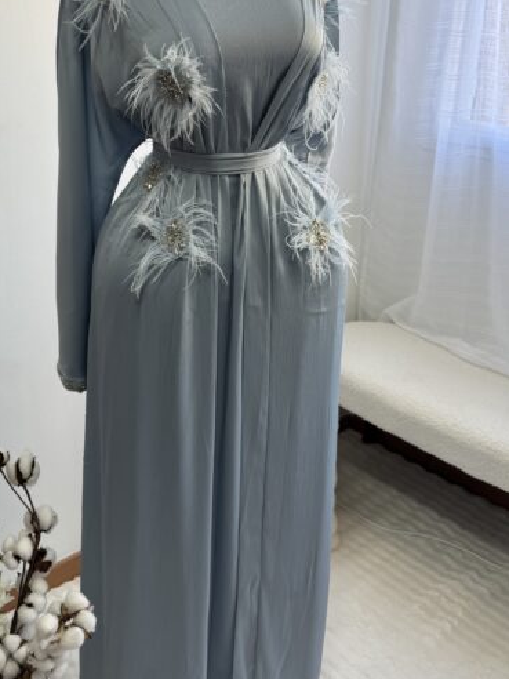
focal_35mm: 39
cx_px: 167
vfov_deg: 47.3
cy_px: 242
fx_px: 765
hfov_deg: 36.4
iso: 50
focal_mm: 6.76
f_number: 1.78
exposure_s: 1/129
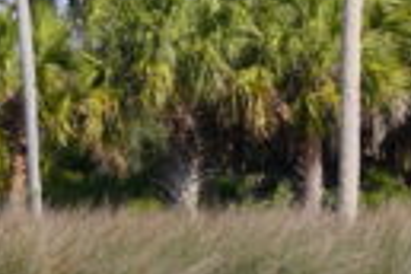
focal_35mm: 493
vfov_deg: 2.8
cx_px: 943
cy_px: -102
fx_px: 5628
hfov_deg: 4.1
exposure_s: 1/200
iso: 100
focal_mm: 55
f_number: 9
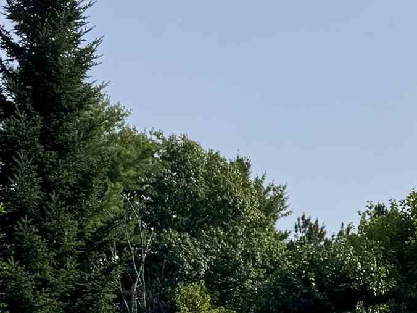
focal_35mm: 109
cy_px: 427
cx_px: 725
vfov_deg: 13.0
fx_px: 1313
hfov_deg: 15.7
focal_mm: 6.76
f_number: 1.78
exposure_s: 1/7092
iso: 80
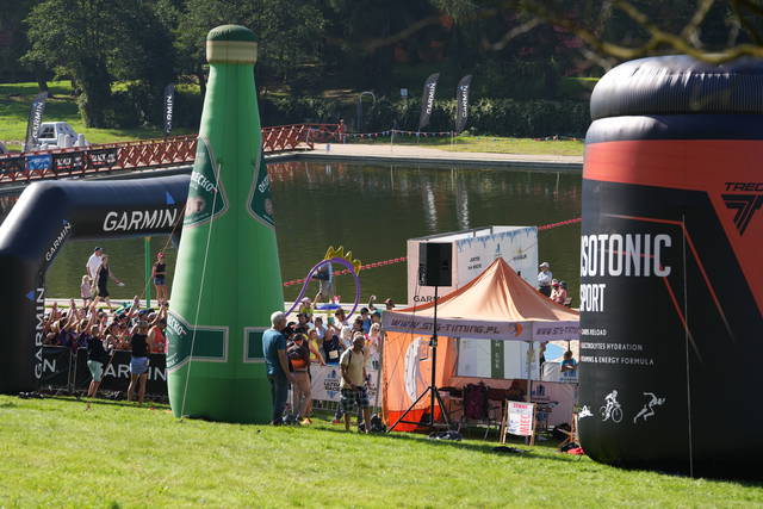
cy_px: 254
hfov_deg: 15.0
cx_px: 382
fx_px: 2904
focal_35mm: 137
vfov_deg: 10.0
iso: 320
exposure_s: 1/800
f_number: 5.6
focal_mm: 137
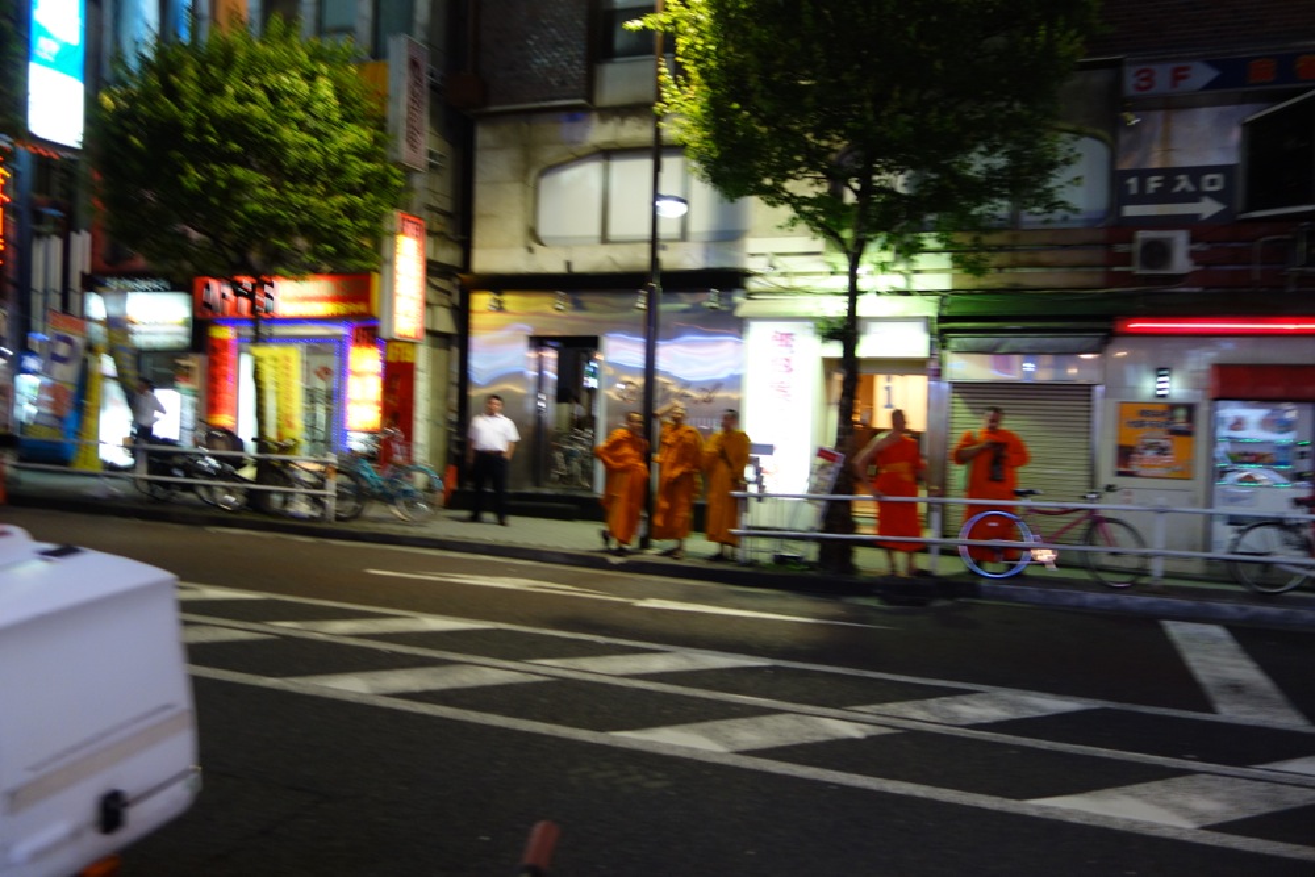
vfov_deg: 46.4
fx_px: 1023
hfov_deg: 65.5
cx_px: 658
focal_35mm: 28
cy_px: 438
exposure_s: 1/30
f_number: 1.8
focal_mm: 10.4
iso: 250
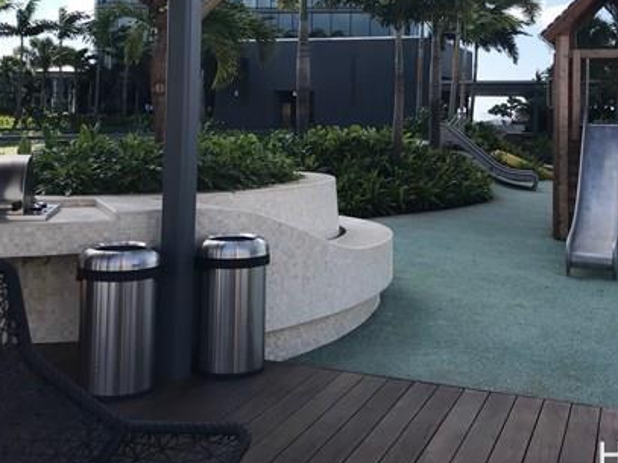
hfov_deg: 42.9
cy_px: 106
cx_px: 337
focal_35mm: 44
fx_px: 785
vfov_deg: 32.1
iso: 20
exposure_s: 1/1996
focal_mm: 3.99
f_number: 1.8
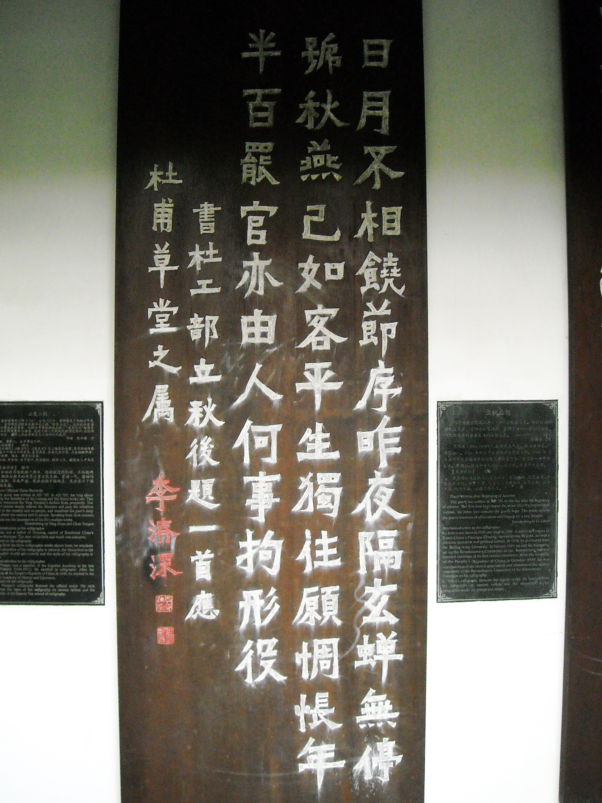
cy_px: 394
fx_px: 858
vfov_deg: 50.1
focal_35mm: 37
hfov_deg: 38.6
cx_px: 285
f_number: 2.8
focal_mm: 5.7
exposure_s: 1/250
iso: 455
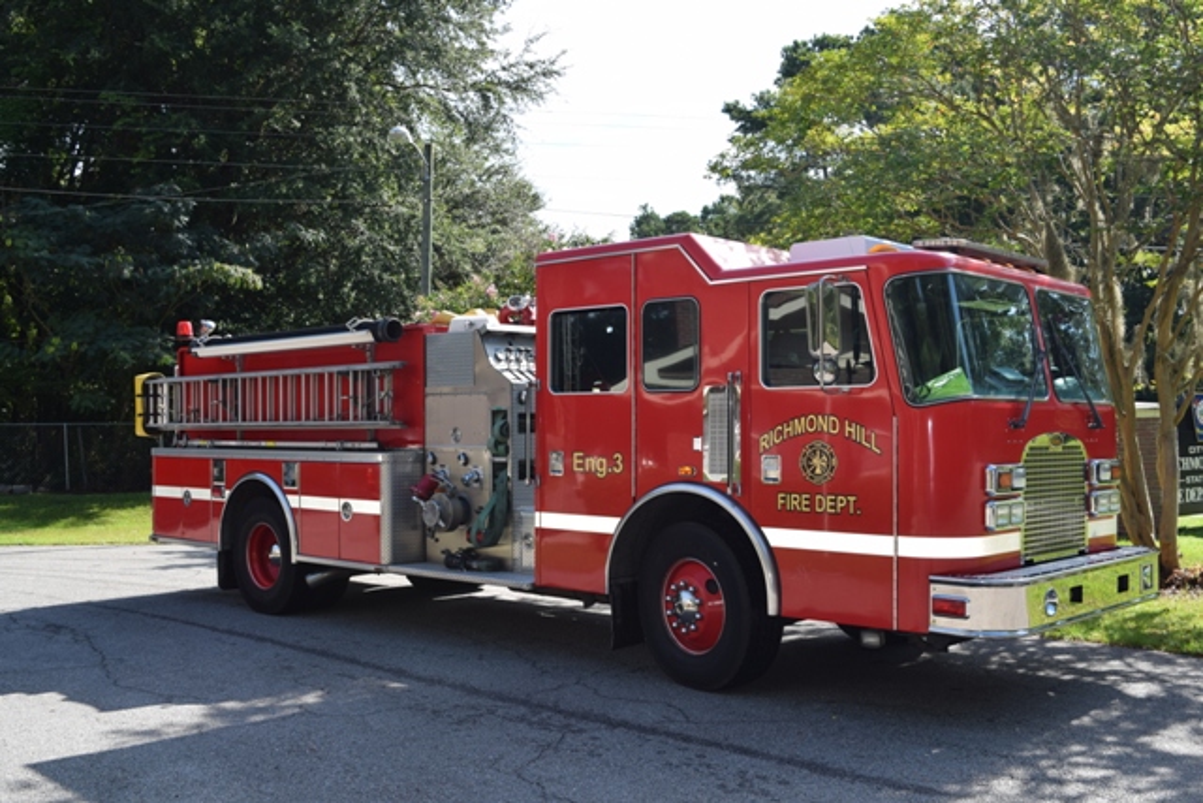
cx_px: 602
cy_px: 402
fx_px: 1203
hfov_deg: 53.1
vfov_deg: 36.9
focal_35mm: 36
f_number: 7.1
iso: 100
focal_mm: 24
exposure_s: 1/200
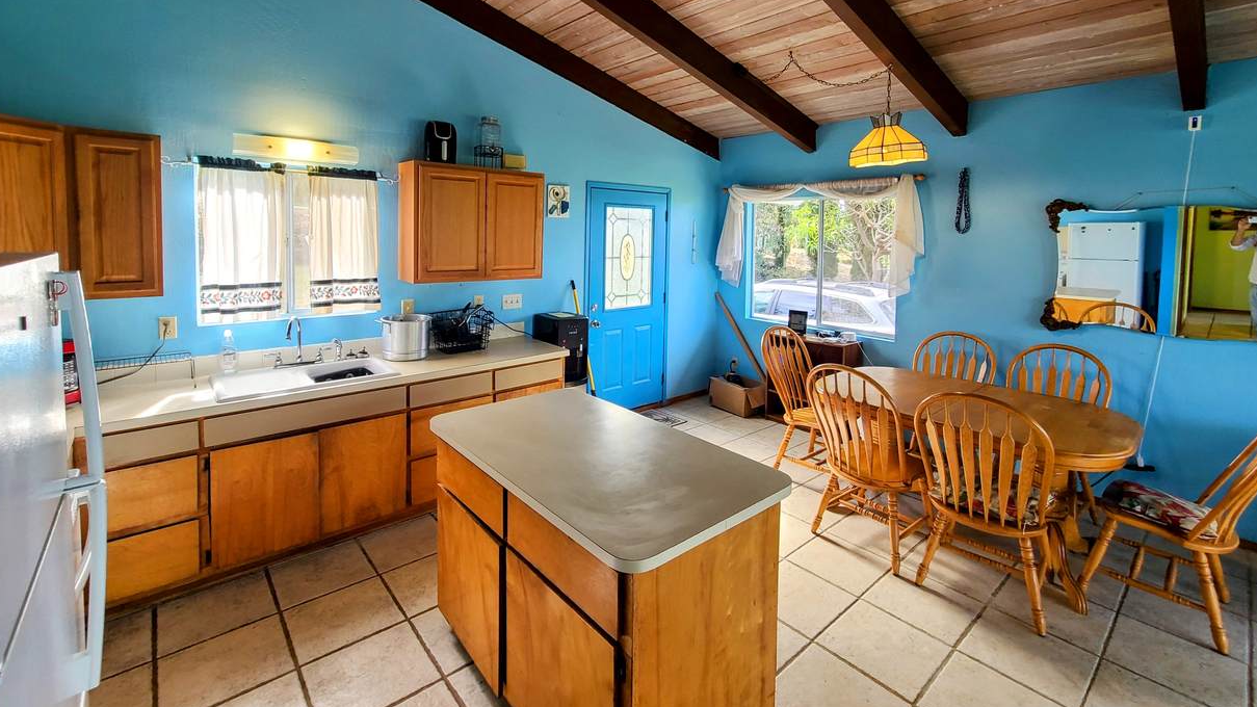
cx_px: 640
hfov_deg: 103.0
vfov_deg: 69.4
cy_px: 263
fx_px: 500
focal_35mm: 15
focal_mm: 2.2
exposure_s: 1/60
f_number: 2.2
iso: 64
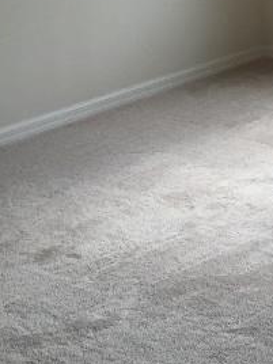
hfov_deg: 12.4
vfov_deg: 17.1
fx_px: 1167
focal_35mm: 111
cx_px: 467
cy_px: -42
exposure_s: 1/120
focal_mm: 4.15
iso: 50
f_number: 2.2
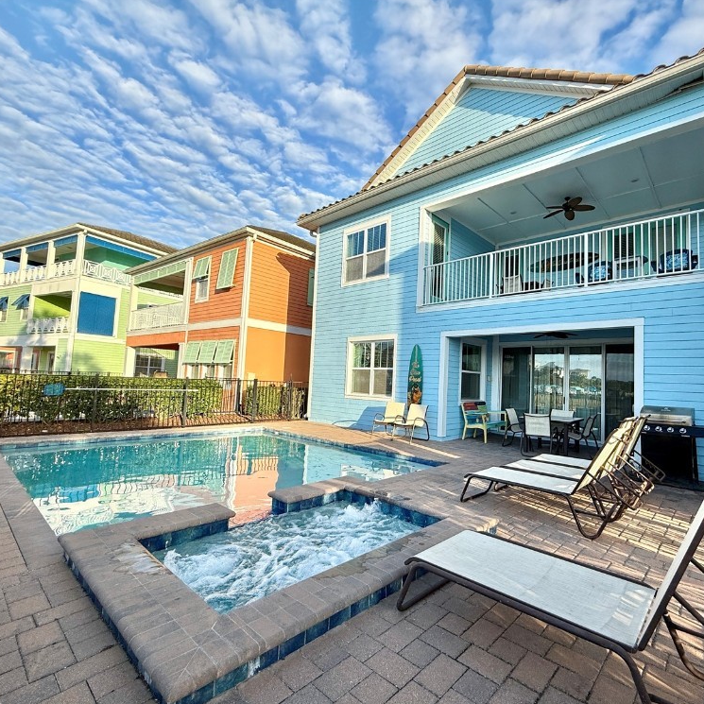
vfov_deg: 84.0
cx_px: 414
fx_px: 391
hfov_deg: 83.2
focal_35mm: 17
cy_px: 357
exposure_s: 1/830
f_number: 2.2
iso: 50
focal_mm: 2.22
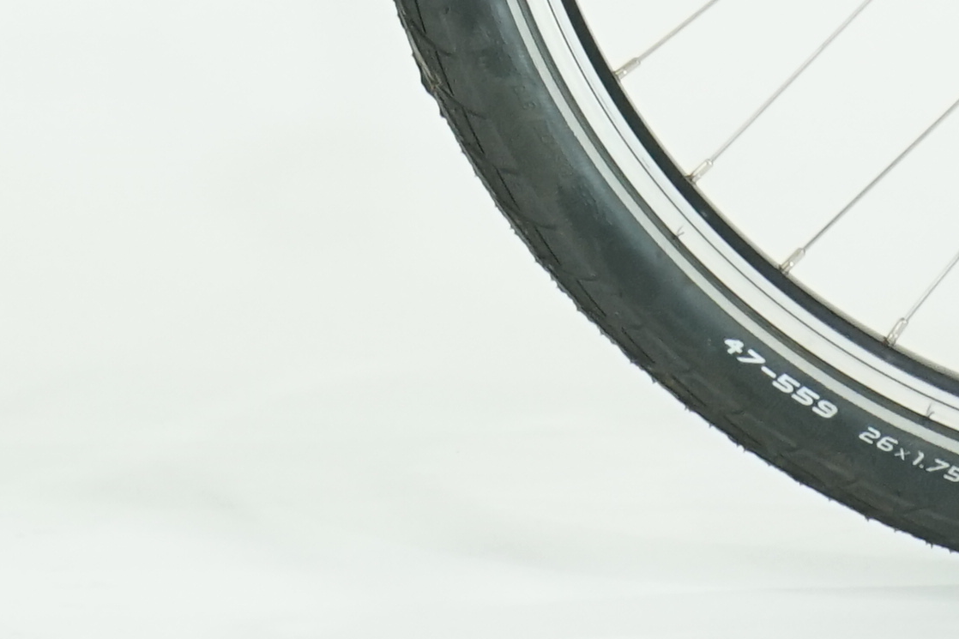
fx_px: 8576
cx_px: -236
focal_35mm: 322
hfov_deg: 6.4
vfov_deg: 4.2
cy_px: -913
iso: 1600
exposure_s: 1/200
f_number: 5.6
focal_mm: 60
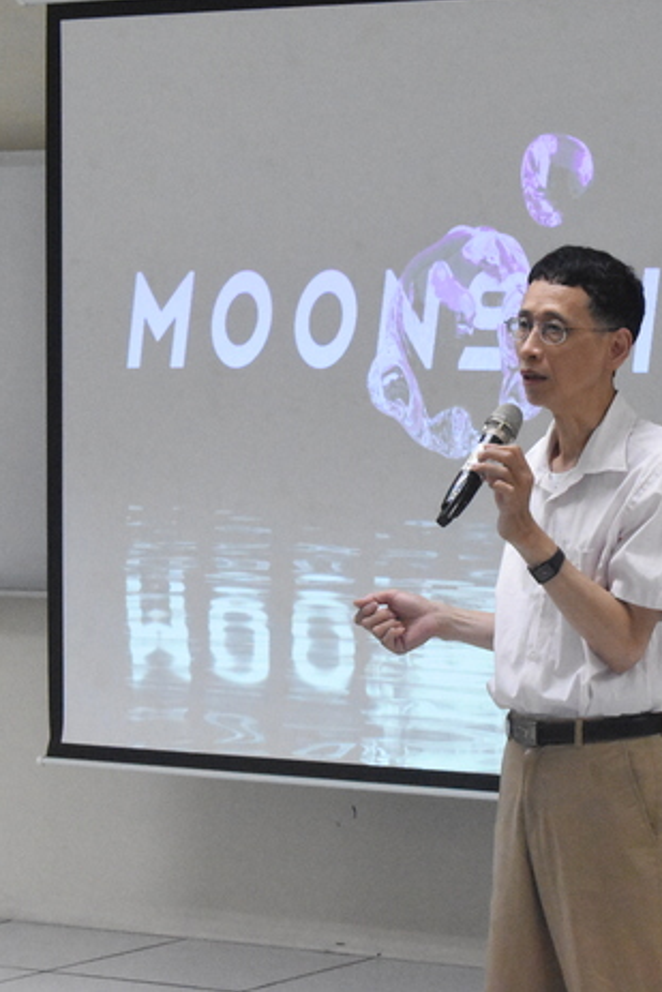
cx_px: 611
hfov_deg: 10.9
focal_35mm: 125
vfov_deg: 16.4
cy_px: 493
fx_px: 3438
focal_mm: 55
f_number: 10
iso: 11400
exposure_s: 1/200
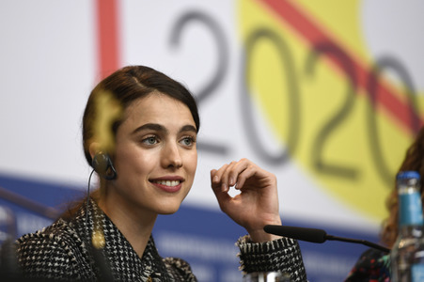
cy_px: 141
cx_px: 212
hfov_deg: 10.8
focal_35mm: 190
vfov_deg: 7.2
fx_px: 2236
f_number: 3.5
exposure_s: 1/320
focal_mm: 190
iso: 800
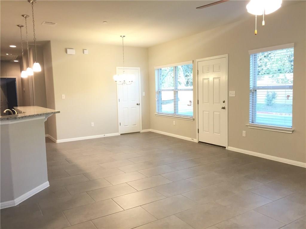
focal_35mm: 29
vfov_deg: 48.2
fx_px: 256
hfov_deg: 61.7
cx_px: 153
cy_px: 114
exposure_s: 1/30
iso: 100
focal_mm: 4.15
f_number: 2.2
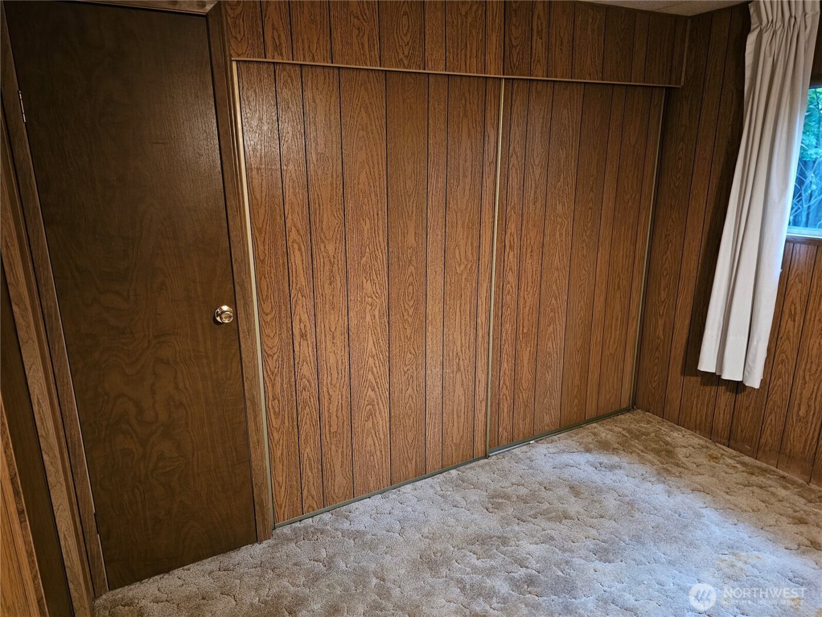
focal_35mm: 23
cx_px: 411
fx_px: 546
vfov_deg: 58.9
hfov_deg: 73.9
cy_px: 308
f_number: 1.7
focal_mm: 6.3
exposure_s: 1/24
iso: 800
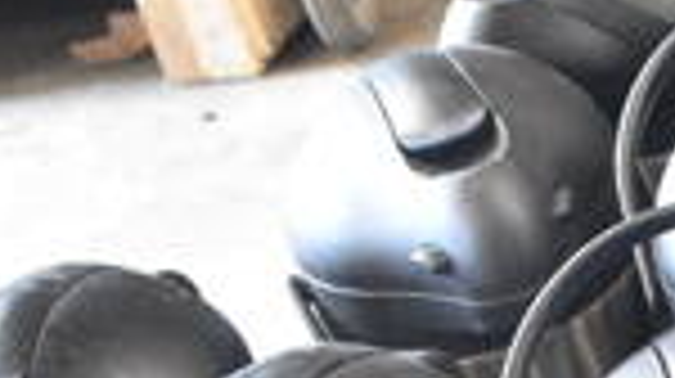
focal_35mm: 128
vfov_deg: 8.8
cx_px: 846
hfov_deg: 16.0
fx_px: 2289
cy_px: 832
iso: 4500
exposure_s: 1/30
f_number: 3.5
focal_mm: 20
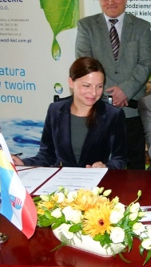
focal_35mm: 52
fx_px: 369
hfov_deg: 20.2
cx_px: 221
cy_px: 114
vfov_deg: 39.7
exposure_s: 1/60
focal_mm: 4.5
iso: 200
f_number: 2.8
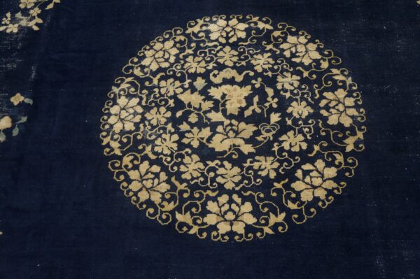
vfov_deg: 41.6
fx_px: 367
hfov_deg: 59.5
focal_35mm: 32
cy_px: 140
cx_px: 210
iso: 1000
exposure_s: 1/60
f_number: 4
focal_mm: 21
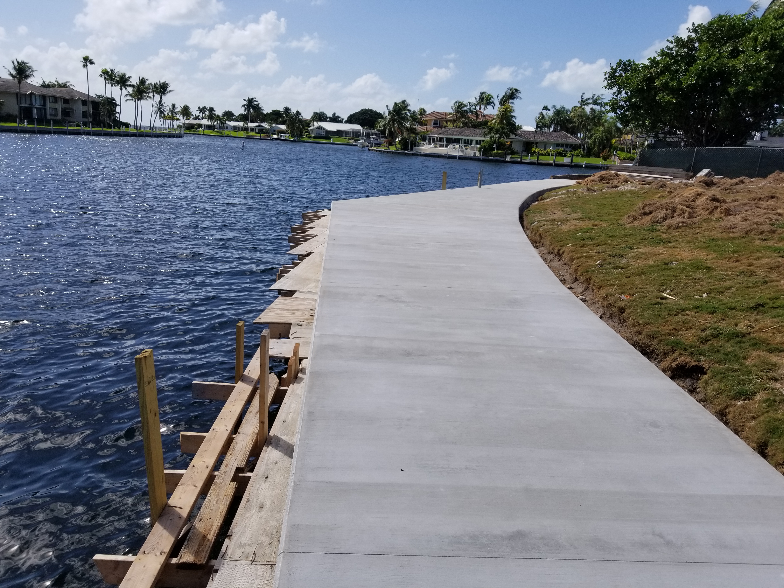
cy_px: 294
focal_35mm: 26
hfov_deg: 67.3
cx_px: 392
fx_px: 589
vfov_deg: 53.1
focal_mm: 4.25
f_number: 1.7
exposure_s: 1/4256
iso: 50
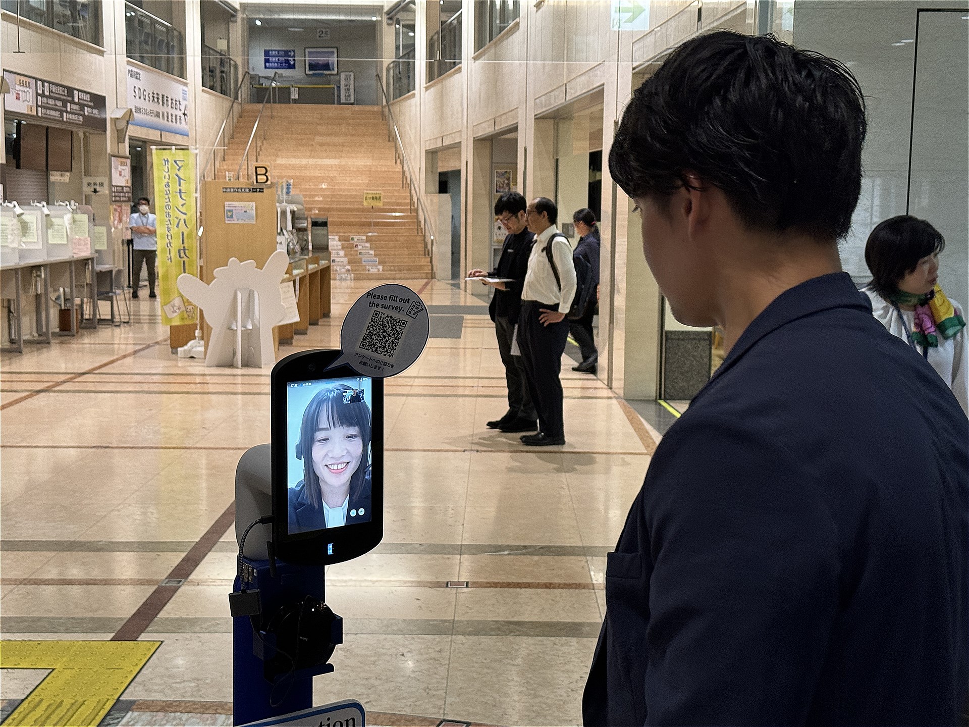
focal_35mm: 48
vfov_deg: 30.3
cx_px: 484
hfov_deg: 39.7
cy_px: 364
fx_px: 1344
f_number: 1.78
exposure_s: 1/60
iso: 200
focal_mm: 6.76
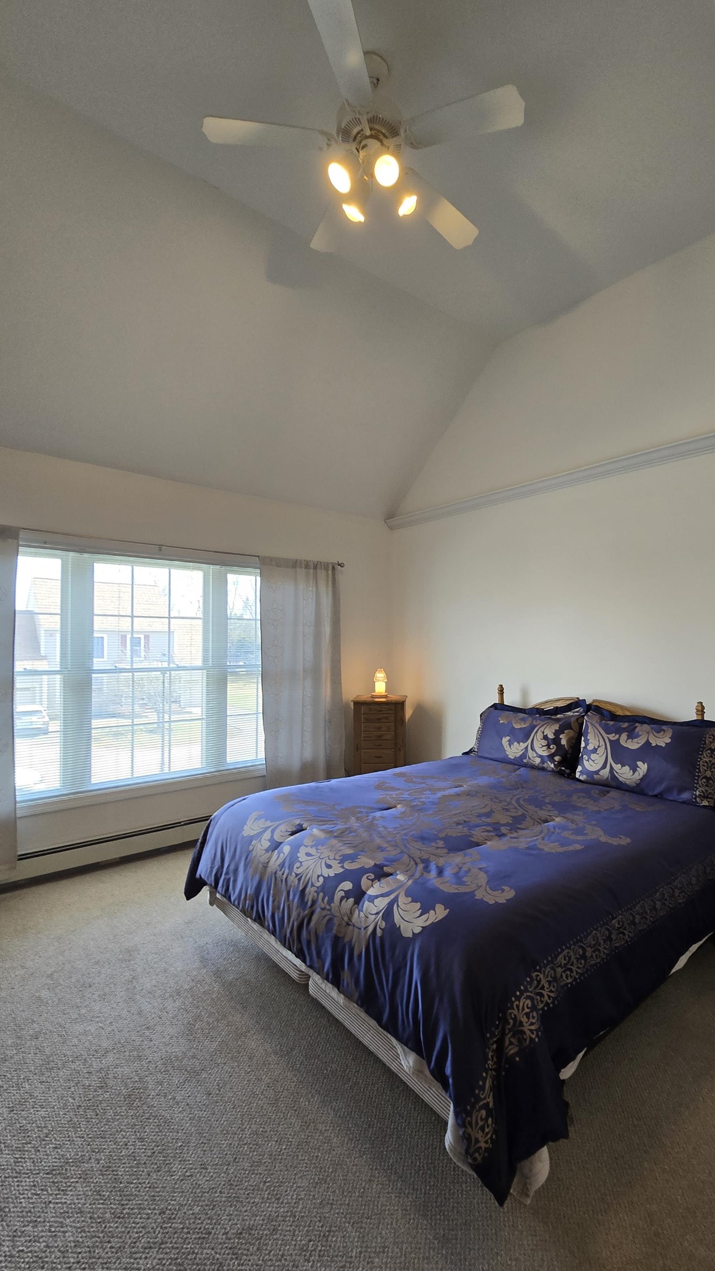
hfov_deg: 69.2
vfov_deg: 103.0
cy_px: 635
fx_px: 505
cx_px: 457
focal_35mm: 15
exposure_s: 1/60
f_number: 2.2
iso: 100
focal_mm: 2.2
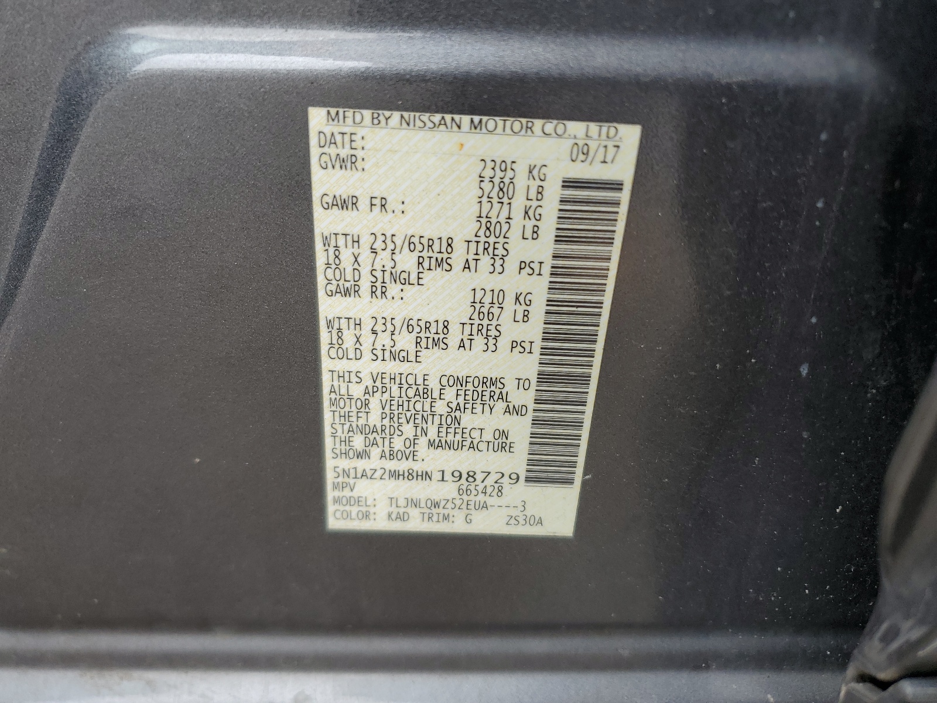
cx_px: 468
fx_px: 704
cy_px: 352
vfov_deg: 53.1
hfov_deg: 67.3
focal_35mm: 26
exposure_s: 1/143
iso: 50
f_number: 1.5
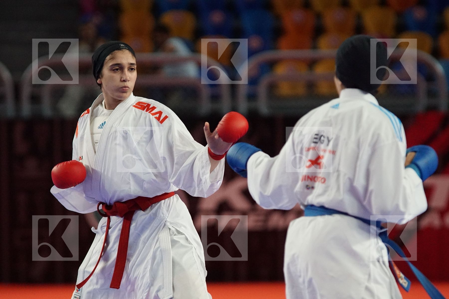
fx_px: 3741
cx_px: 224
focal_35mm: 300
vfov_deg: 4.6
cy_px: 150
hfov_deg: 6.9
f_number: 2.8
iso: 3200
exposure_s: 1/2000
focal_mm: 200
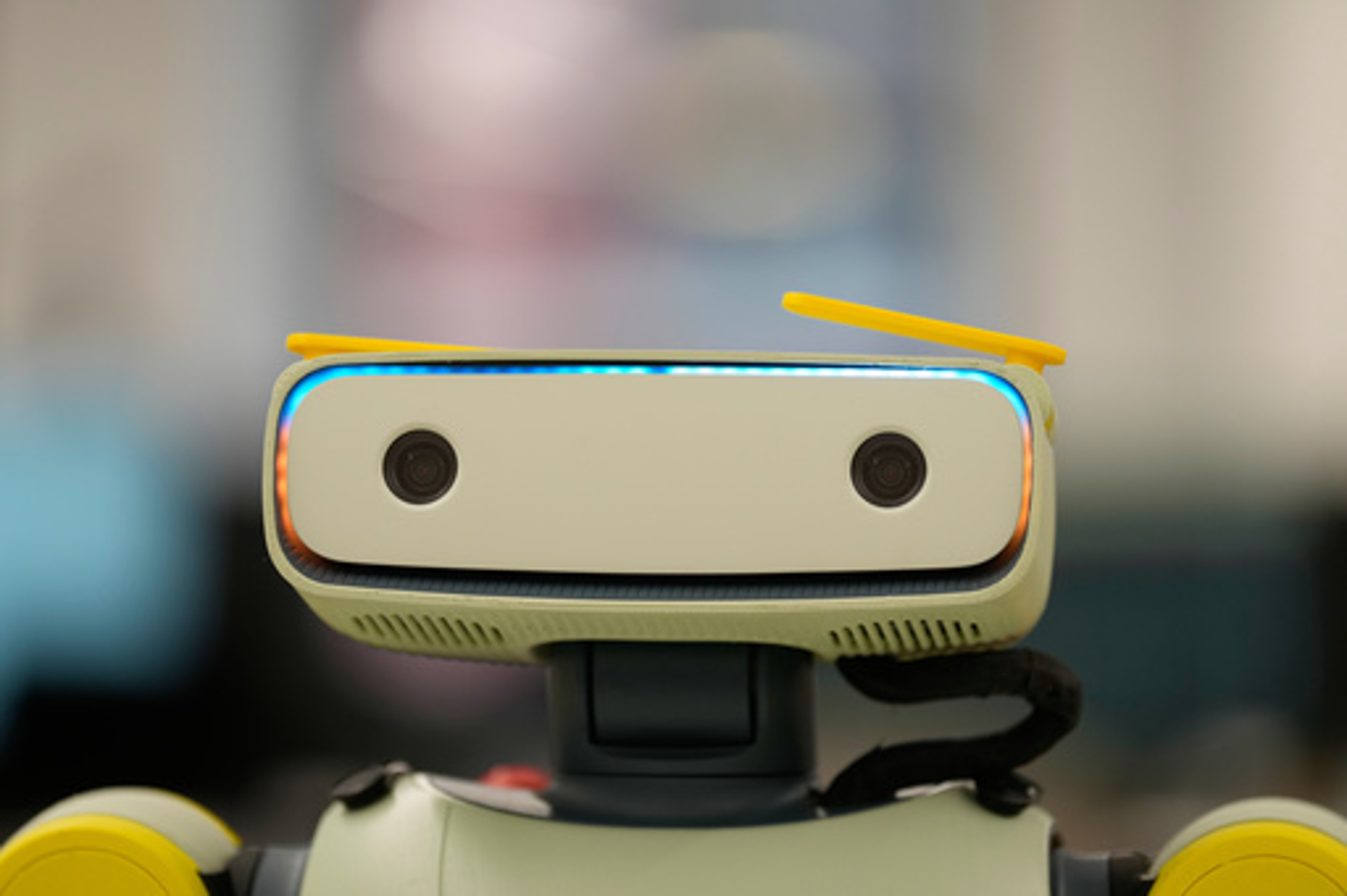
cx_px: 674
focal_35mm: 200
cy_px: 448
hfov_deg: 10.3
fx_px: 7481
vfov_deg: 6.9
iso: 640
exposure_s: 1/250
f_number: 2.8
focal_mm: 200
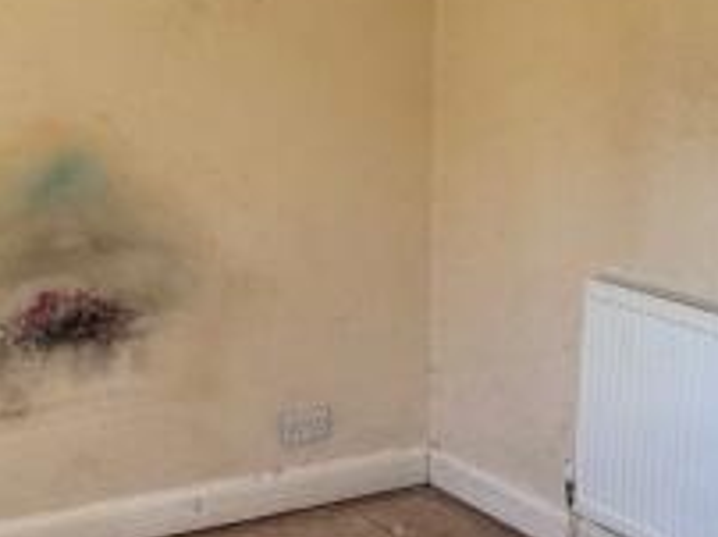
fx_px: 1471
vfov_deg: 20.7
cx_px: 277
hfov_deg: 27.4
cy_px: 231
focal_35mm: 71
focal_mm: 2.22
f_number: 2.2
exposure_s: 1/99
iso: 100
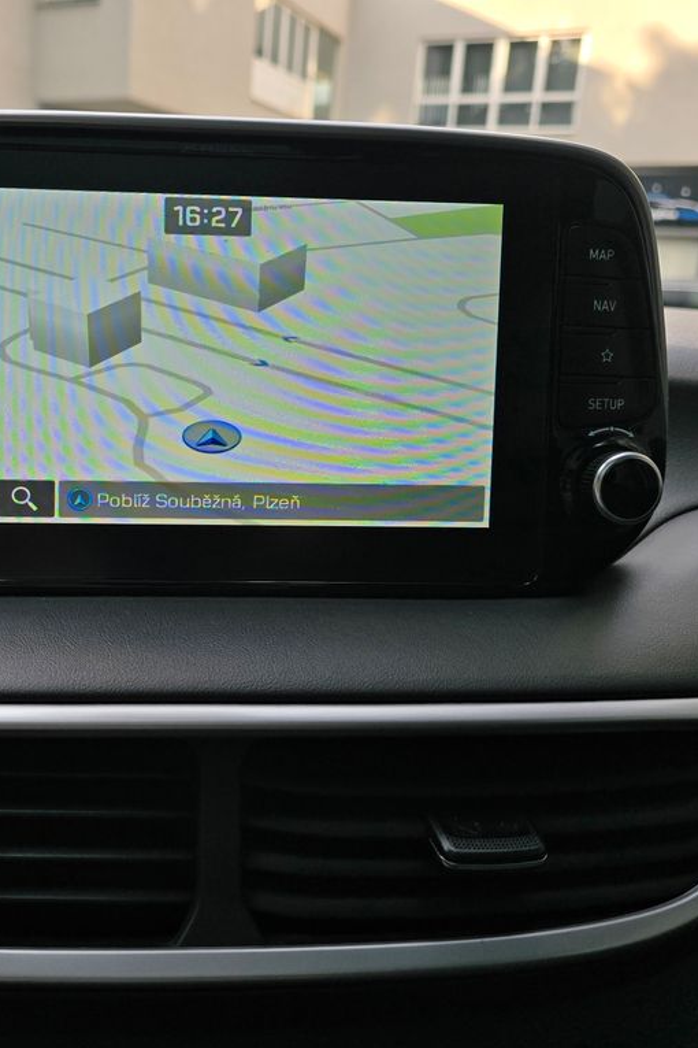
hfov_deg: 39.6
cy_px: 525
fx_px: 931
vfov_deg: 58.7
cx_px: 144
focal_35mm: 32
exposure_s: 1/180
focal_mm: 6.3
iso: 20
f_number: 1.7
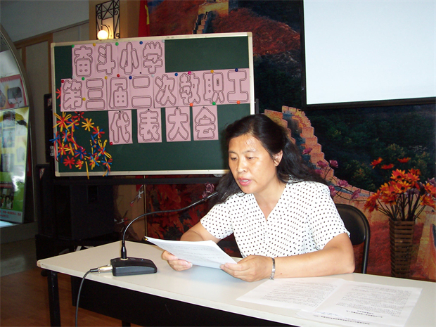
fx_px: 466
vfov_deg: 38.7
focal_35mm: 37
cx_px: 218
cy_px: 164
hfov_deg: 50.1
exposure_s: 1/60
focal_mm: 5.6
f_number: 2.8
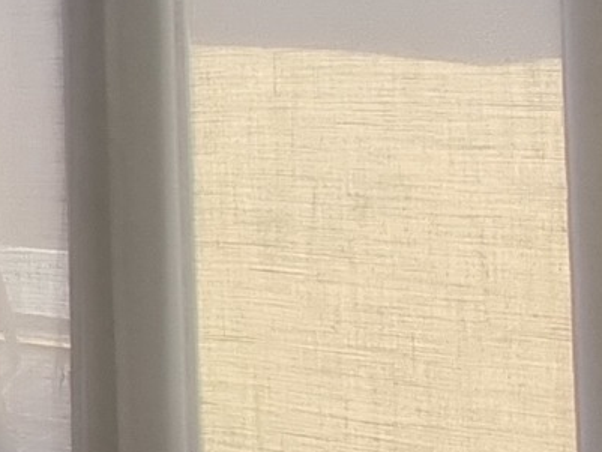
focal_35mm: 83
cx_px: -1281
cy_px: -30
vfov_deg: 17.3
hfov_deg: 10.9
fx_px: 1444
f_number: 2.2
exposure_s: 1/293
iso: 50
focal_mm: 2.2
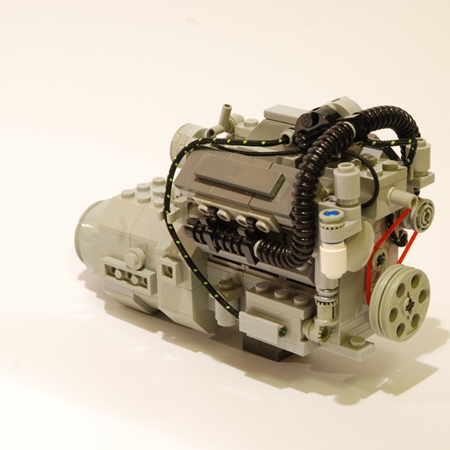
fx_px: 1691
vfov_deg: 15.2
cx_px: 254
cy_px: 225
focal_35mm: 115
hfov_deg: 15.2
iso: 100
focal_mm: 60
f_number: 13
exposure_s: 6
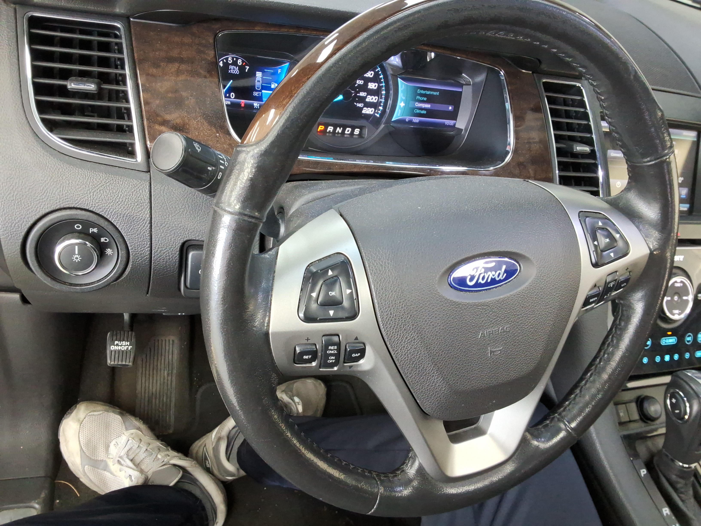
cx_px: 350
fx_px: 567
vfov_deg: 49.7
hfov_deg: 63.4
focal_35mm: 28
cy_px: 263
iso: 154
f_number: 1.9
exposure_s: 1/40
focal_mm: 2.91
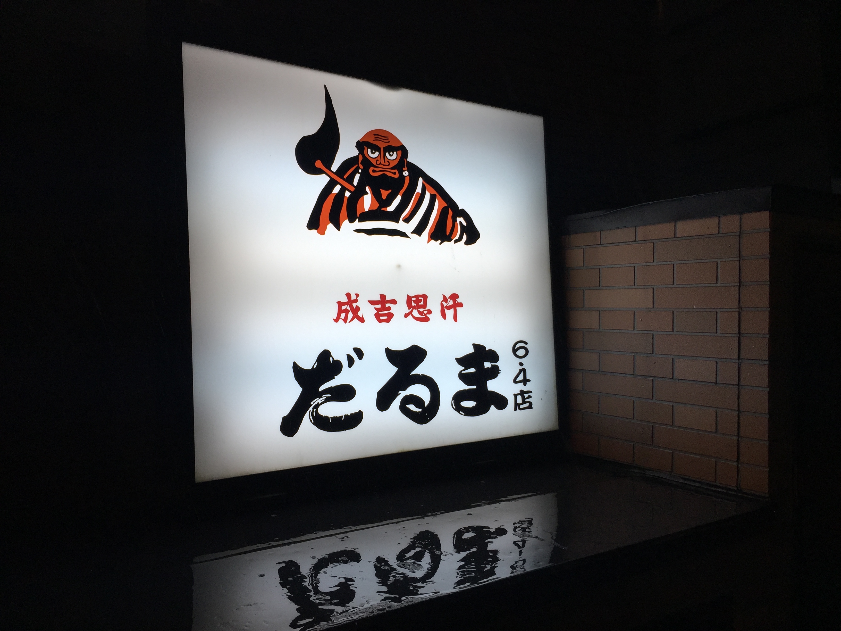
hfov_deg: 61.7
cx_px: 420
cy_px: 316
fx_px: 705
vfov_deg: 48.2
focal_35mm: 29
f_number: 2.2
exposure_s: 1/120
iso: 32
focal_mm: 4.15
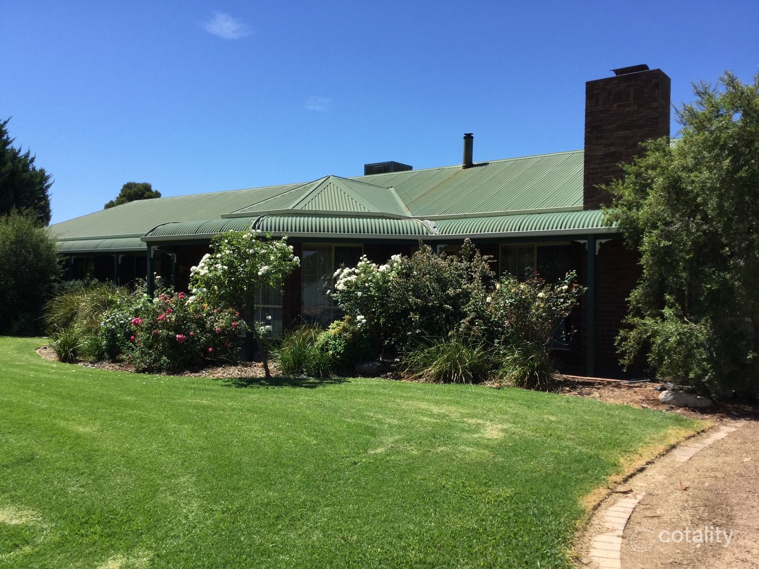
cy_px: 284
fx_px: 680
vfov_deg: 45.4
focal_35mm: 31
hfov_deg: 58.4
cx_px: 380
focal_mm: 3.3
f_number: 2.4
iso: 25
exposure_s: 1/1217
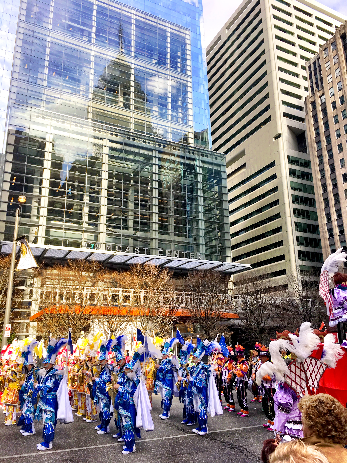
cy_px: 232
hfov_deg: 48.2
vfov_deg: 61.7
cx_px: 174
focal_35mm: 29
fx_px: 388
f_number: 2.2
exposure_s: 1/641
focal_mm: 4.15
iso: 25
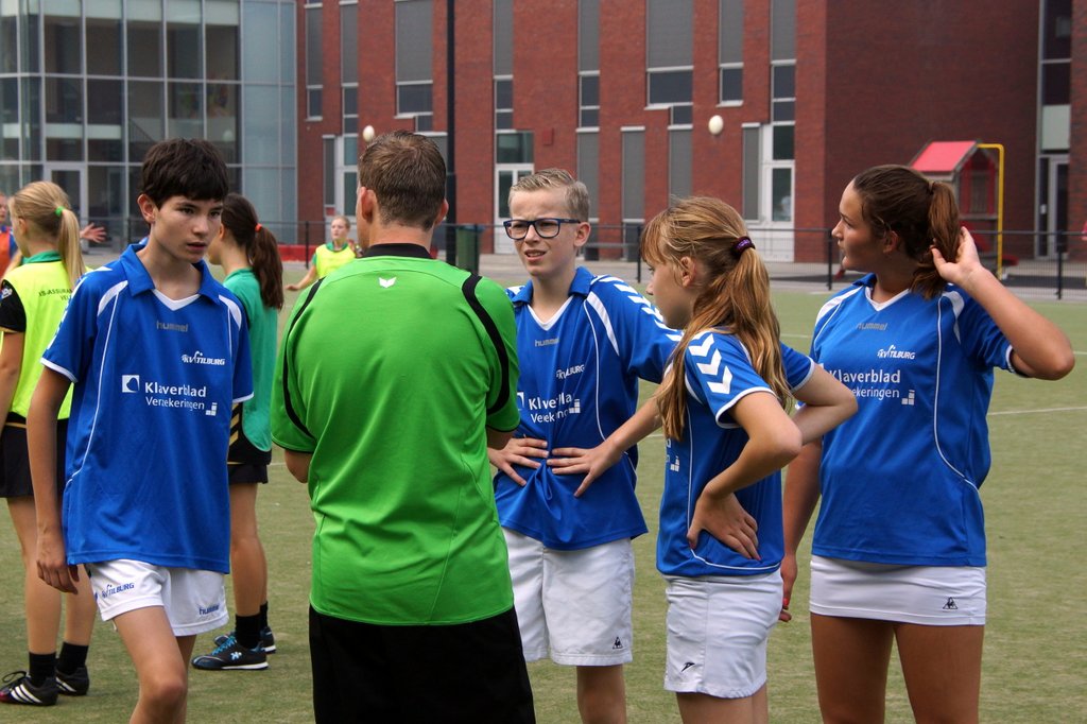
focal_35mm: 75
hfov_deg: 27.0
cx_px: 544
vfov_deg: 18.2
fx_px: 2264
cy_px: 362
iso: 400
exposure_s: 1/1000
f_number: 7.1
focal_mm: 50
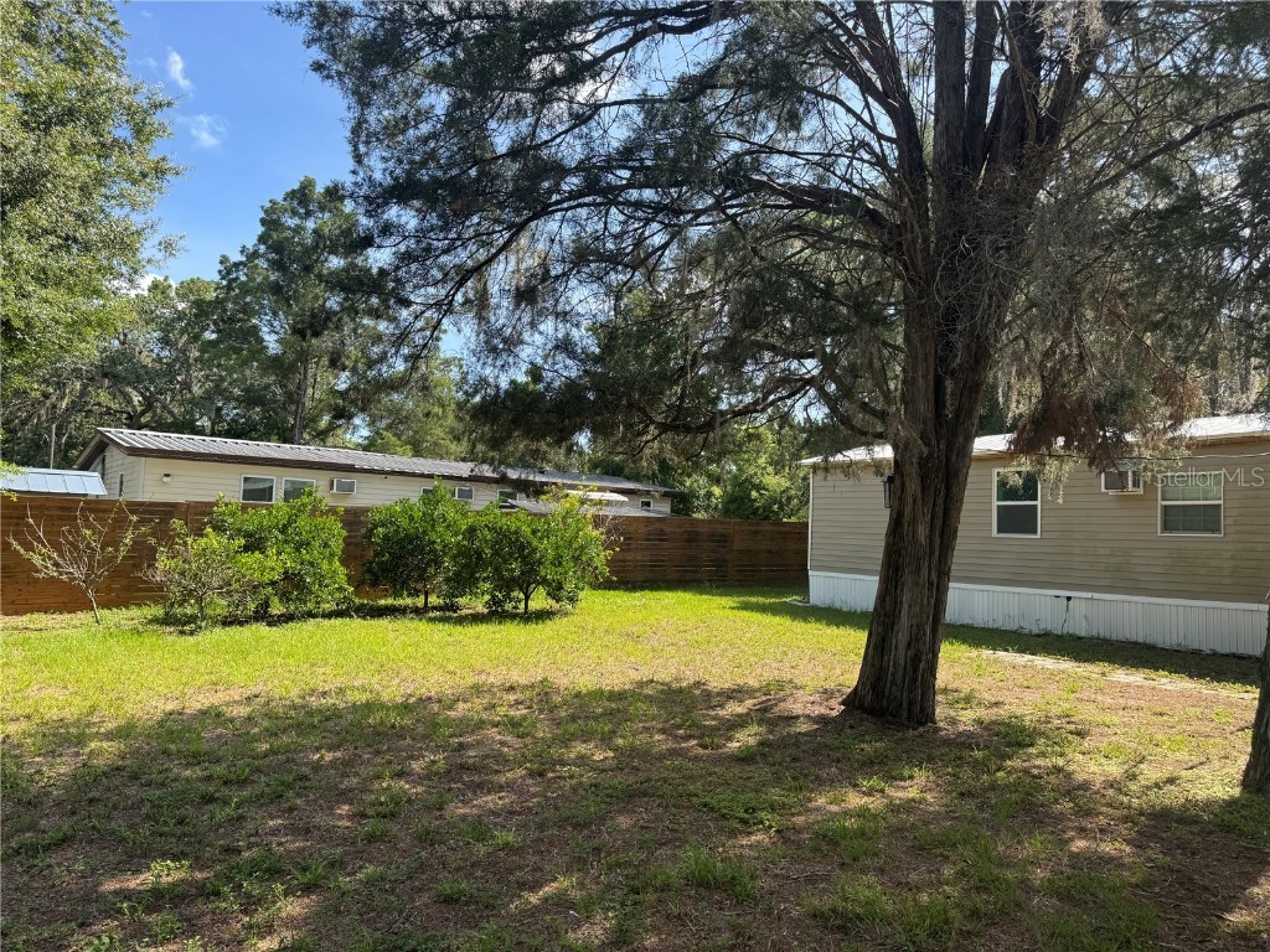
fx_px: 881
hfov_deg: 71.6
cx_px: 635
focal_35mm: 24
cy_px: 476
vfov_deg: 56.8
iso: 80
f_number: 1.78
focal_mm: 6.76
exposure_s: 1/1112
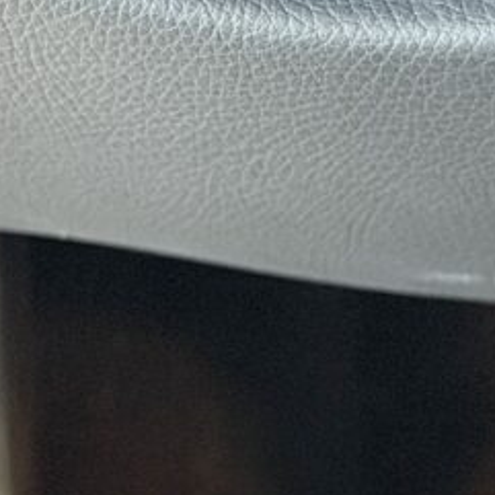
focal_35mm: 180
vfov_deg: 9.7
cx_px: 343
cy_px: 97
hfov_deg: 9.7
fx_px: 2912
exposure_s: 1/25
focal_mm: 6.76
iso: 640
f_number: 1.78
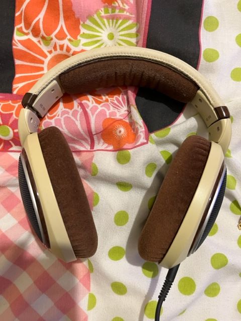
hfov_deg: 53.1
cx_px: 120
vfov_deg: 67.3
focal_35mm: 26
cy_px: 160
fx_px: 241
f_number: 1.6
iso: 320
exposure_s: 1/50
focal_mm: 5.1
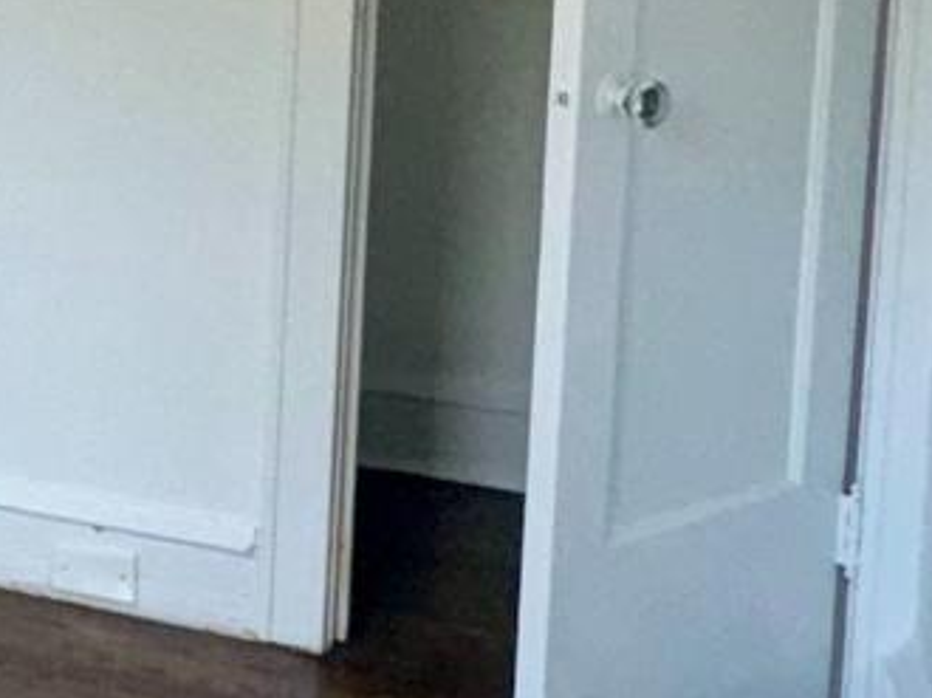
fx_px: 2341
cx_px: -650
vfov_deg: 16.4
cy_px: -107
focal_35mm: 87
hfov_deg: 18.5
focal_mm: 2.22
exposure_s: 1/120
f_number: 2.2
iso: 80
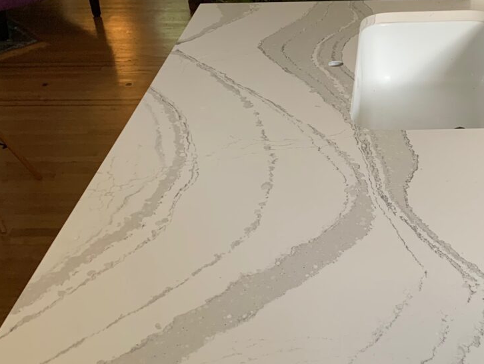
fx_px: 769
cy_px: 209
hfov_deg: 34.4
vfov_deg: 26.5
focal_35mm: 55
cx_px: 349
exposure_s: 1/67
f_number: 1.8
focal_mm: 4.25
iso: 100
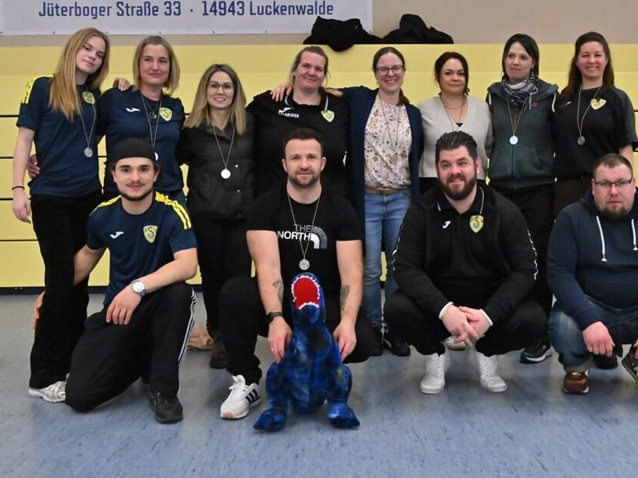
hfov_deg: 53.8
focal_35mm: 34
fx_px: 627
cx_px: 360
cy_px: 236
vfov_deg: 41.8
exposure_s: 1/800
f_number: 3.5
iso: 8000
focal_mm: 31
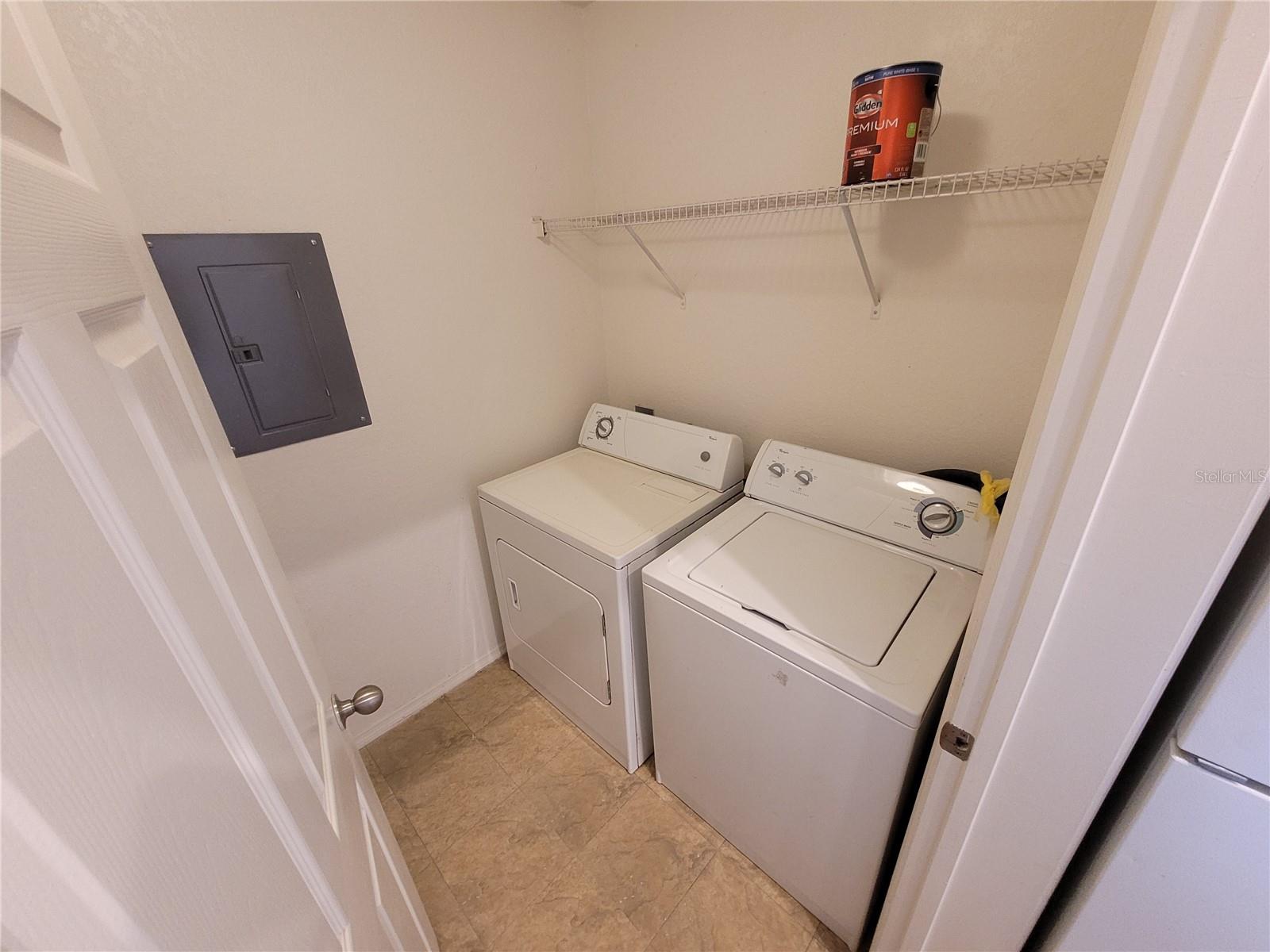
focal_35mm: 13
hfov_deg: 106.2
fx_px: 477
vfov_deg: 89.9
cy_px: 476
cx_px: 635
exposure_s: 1/40
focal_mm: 1.74
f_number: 2.2
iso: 320
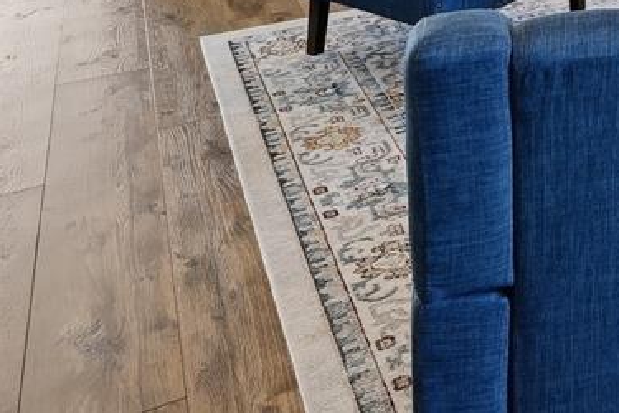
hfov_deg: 31.1
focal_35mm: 56
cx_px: 706
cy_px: -345
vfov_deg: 18.5
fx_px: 963
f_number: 8
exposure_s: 1/125
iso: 320
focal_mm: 14
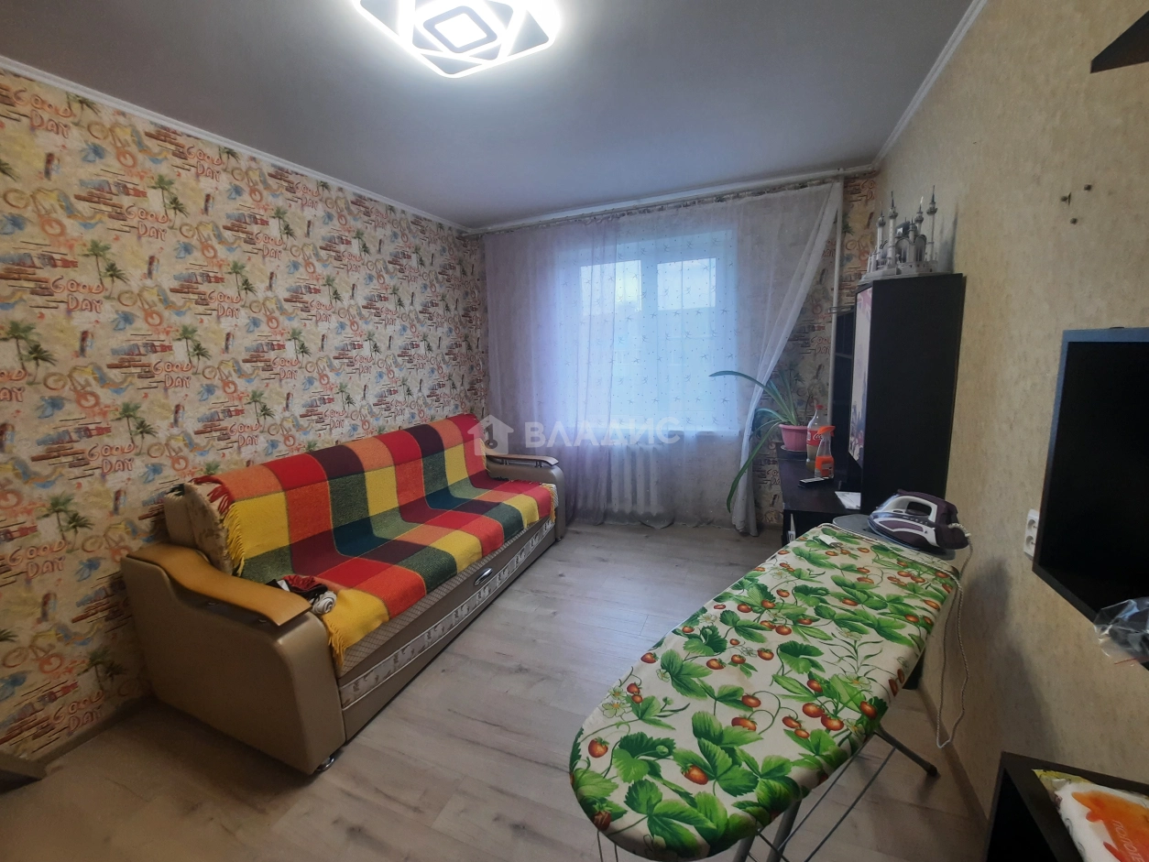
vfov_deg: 89.9
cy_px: 431
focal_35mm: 13
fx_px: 432
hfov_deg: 106.2
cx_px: 574
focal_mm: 1.74
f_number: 2.2
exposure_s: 1/50
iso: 64
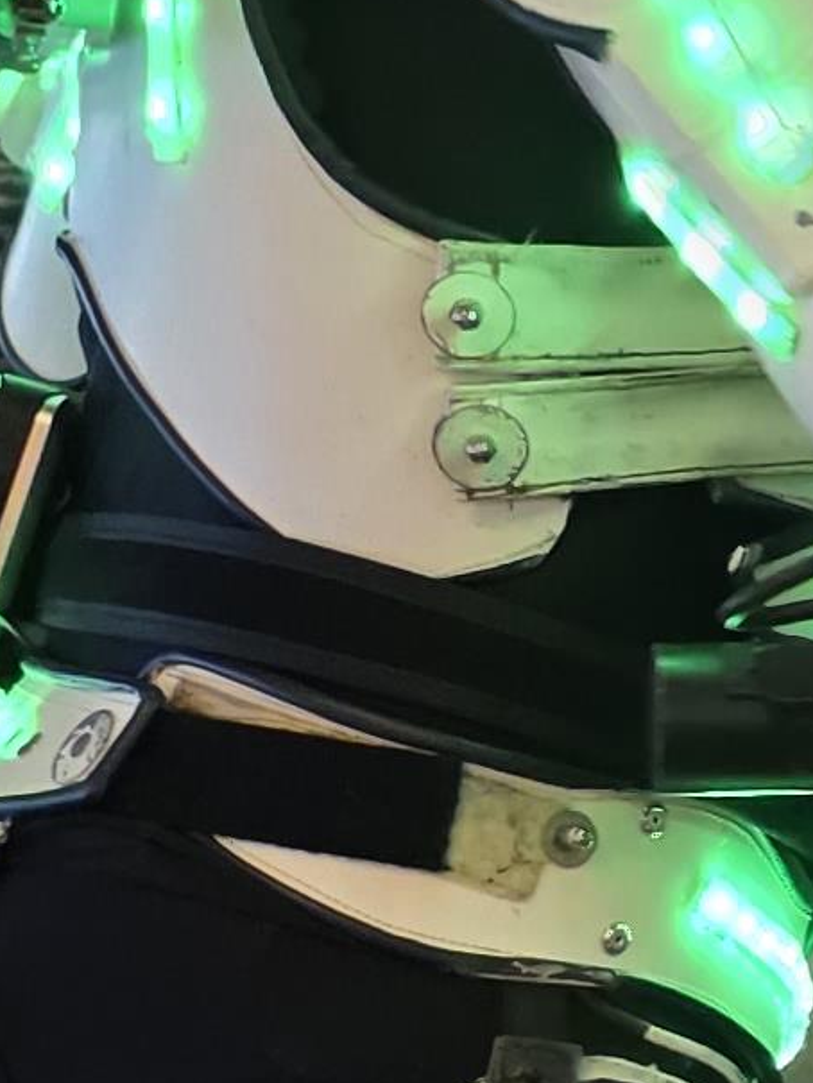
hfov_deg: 8.6
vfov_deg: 13.0
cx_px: 2163
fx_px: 4758
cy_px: 691
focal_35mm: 152
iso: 400
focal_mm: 6.3
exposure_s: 1/54.9
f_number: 1.7
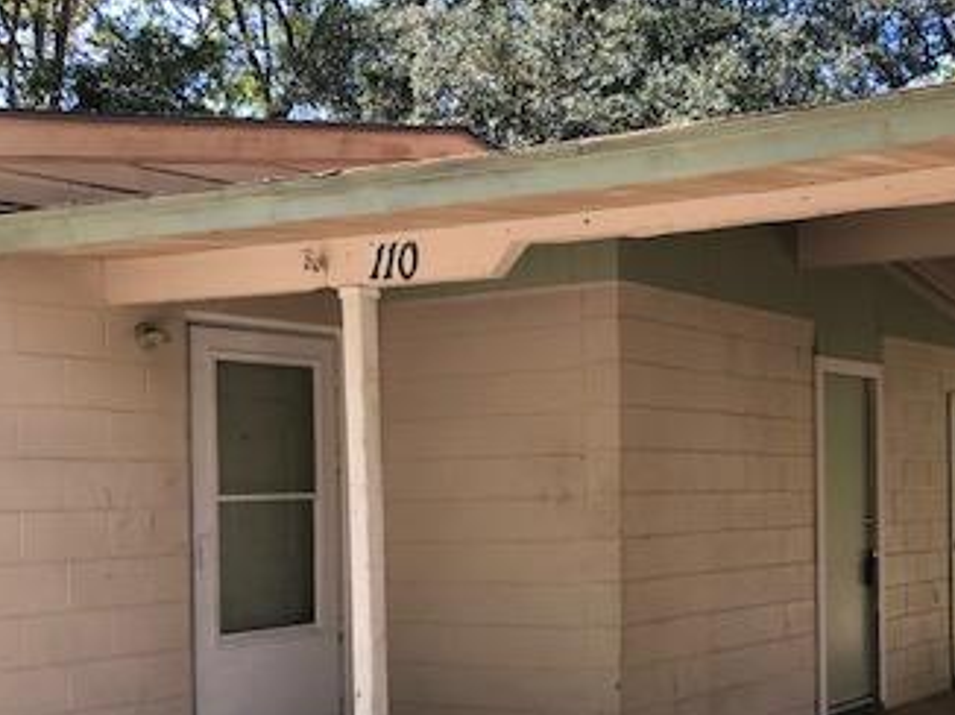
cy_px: 510
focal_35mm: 55
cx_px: 768
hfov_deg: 33.9
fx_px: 1516
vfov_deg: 26.3
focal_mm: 3.99
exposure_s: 1/409
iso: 20
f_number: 1.8
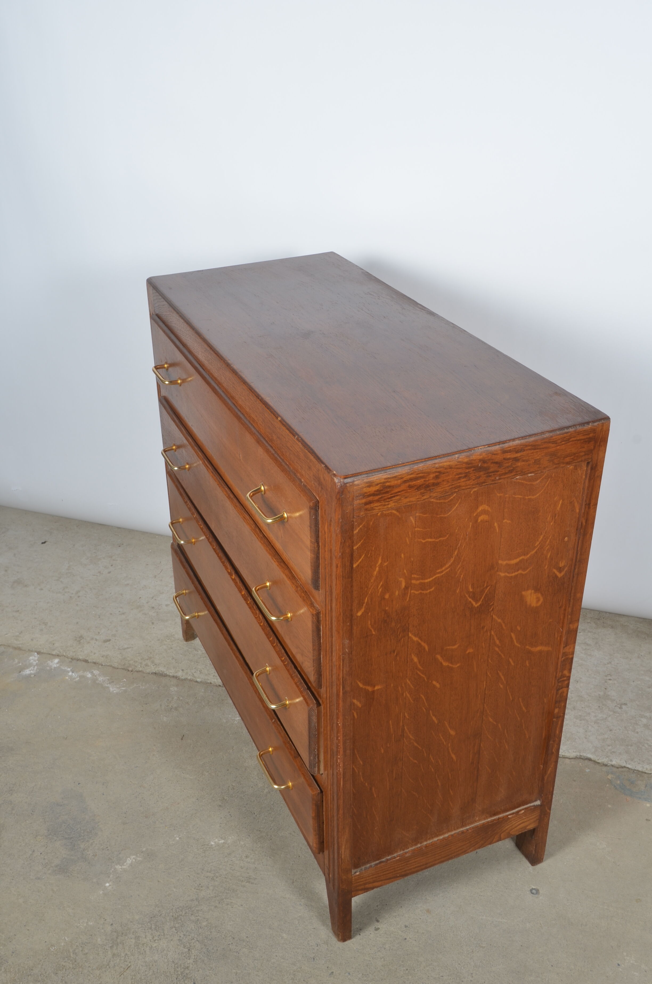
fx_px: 982
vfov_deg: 53.2
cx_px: 326
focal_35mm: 36
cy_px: 492
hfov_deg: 36.7
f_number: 11
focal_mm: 24
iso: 100
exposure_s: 1/125
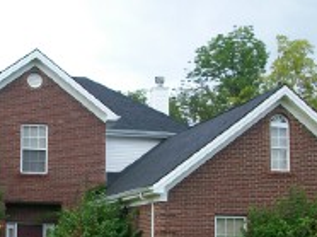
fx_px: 631
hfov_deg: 27.6
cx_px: 65
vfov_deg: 21.1
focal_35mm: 69
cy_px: 174
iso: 64
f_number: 2.8
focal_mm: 5.7
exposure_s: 1/100
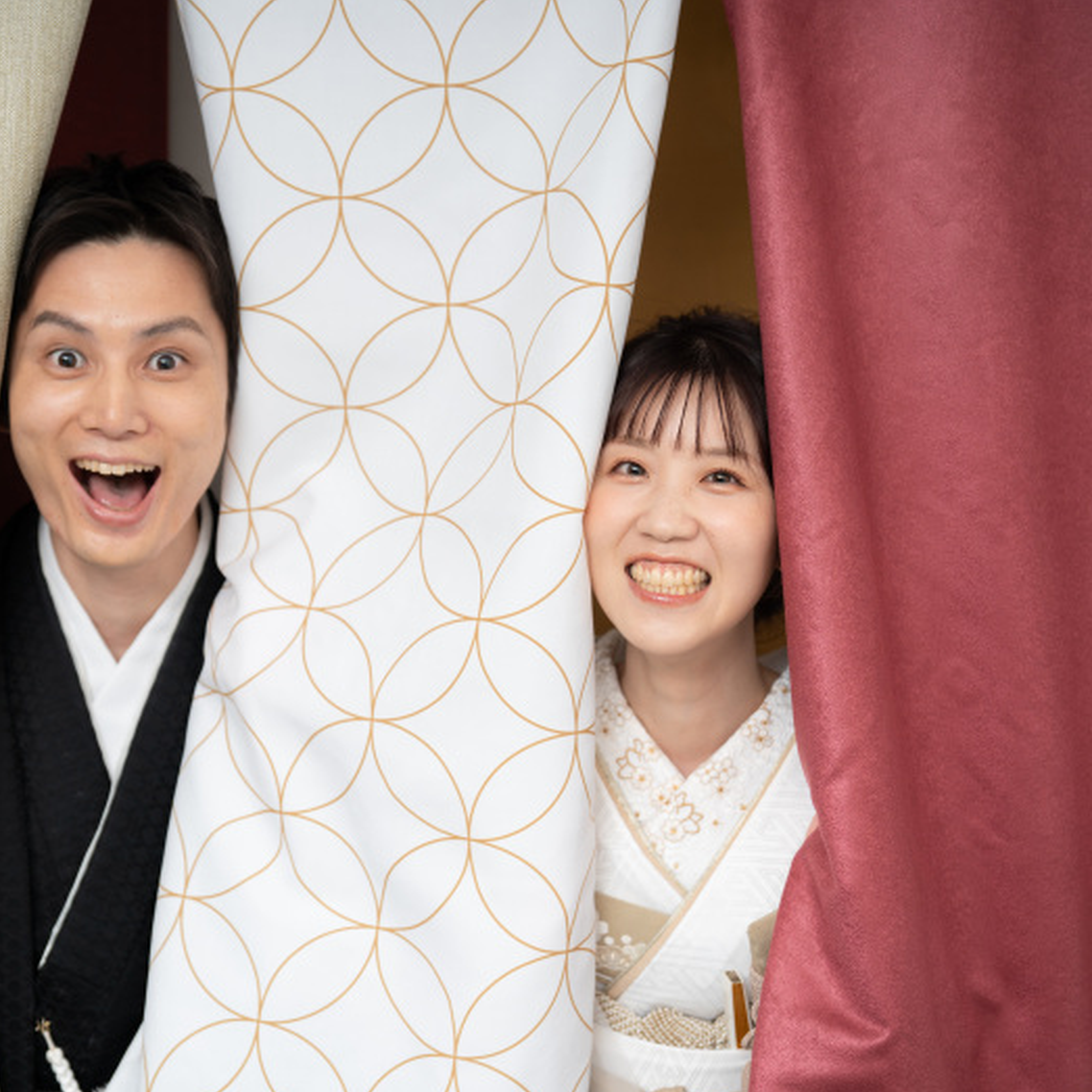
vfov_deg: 26.5
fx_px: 2320
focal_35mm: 65
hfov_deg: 26.4
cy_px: 554
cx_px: 411
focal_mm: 50
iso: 200
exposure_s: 1/125
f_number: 2.2
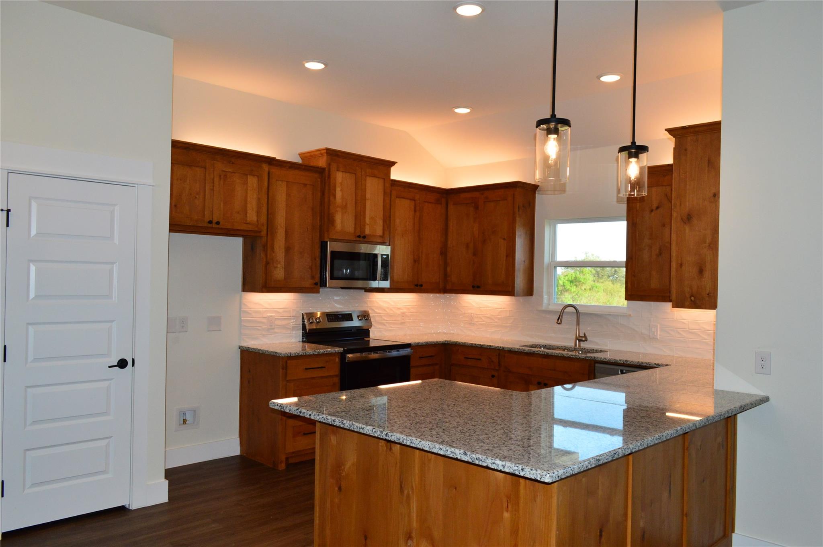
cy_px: 274
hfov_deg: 67.4
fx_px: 617
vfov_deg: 47.8
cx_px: 412
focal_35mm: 27
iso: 800
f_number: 7.1
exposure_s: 1/200
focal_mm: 18
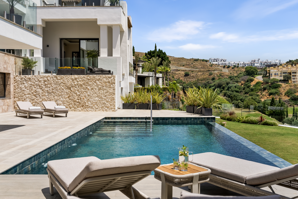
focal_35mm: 37
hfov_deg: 51.9
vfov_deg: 36.0
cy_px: 100
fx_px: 306
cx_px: 149
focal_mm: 37
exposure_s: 1/1000
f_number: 4.5
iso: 100
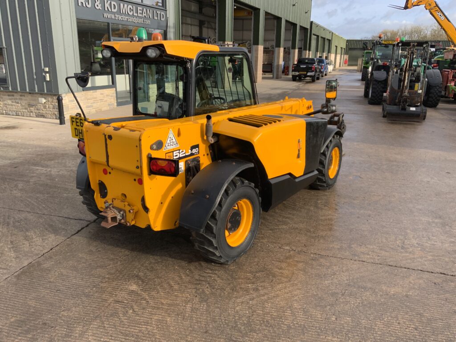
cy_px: 171
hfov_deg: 61.7
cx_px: 228
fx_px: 382
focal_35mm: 29
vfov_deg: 48.2
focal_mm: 3
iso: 16
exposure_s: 1/556
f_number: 1.8
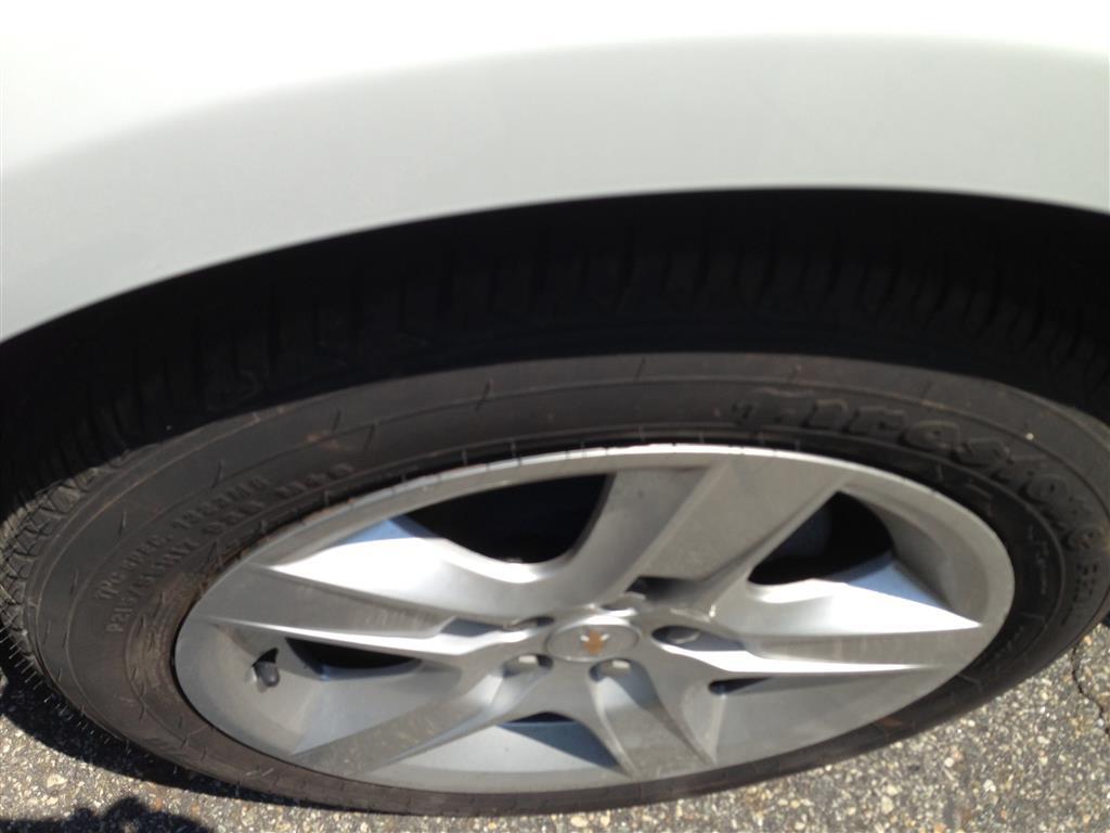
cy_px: 416
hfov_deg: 55.4
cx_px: 555
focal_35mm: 33
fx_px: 1058
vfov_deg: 42.9
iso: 50
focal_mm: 4.13
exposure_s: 1/1043
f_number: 2.4
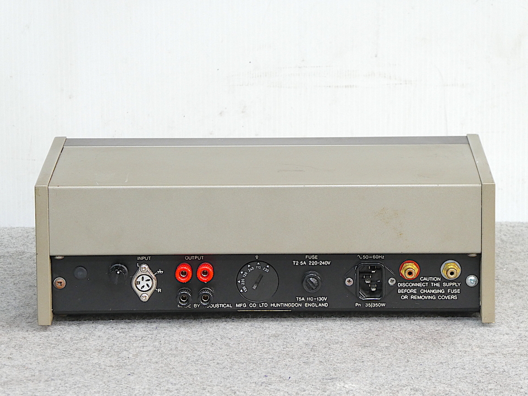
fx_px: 2822
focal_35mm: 185
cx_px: 264
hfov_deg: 10.7
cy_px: 198
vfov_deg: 8.0
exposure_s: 1/13
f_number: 5.6
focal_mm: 33.2
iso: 200
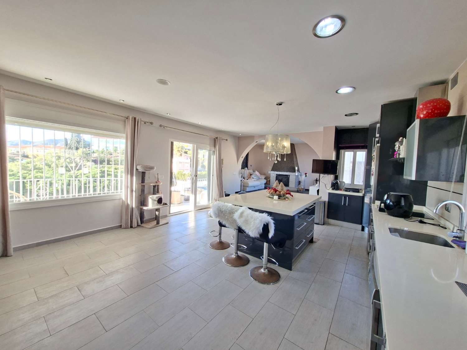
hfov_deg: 106.2
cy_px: 175
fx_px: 175
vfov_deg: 89.9
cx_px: 234
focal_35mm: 13
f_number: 2.2
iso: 64
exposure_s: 1/40
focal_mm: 1.74
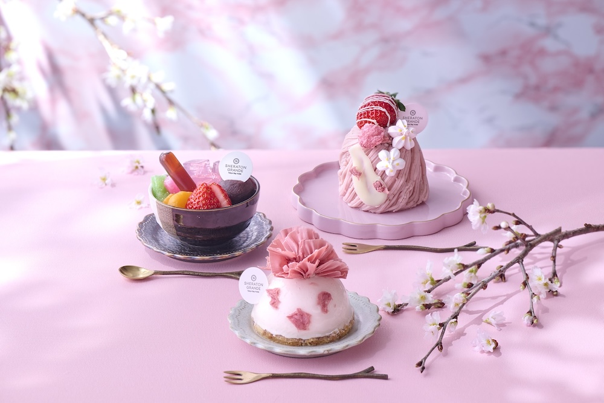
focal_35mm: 140
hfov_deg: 14.7
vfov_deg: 9.8
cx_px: 302
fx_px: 2349
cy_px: 202
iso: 400
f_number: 7.1
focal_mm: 140
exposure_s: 1/160
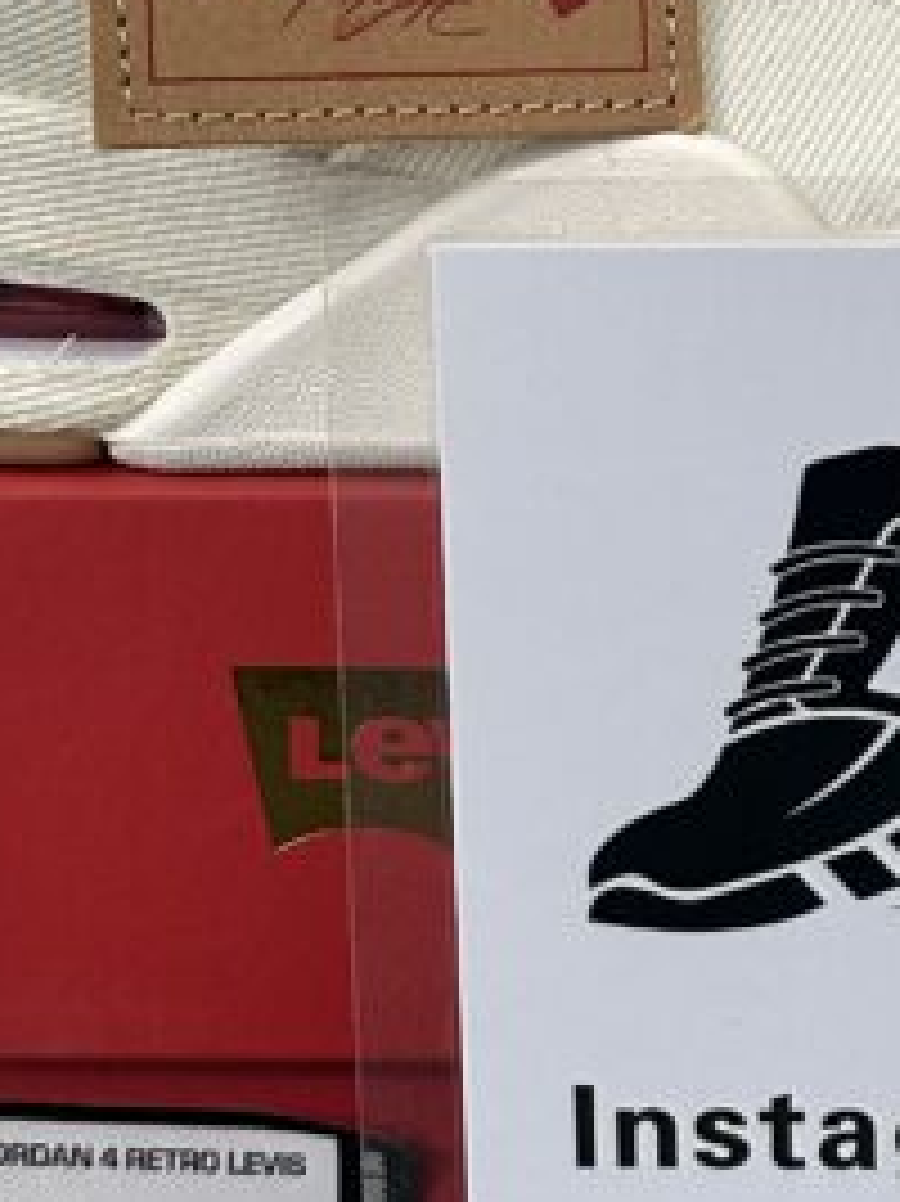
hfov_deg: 15.9
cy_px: 149
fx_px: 3192
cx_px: 742
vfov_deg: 20.9
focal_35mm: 92
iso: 320
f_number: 1.78
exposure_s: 1/50
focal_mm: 6.86
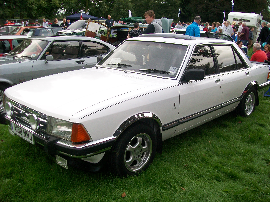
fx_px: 281
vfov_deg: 39.7
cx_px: 135
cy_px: 101
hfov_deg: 51.4
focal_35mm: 36
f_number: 2.7
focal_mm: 6
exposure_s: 1/250
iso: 64
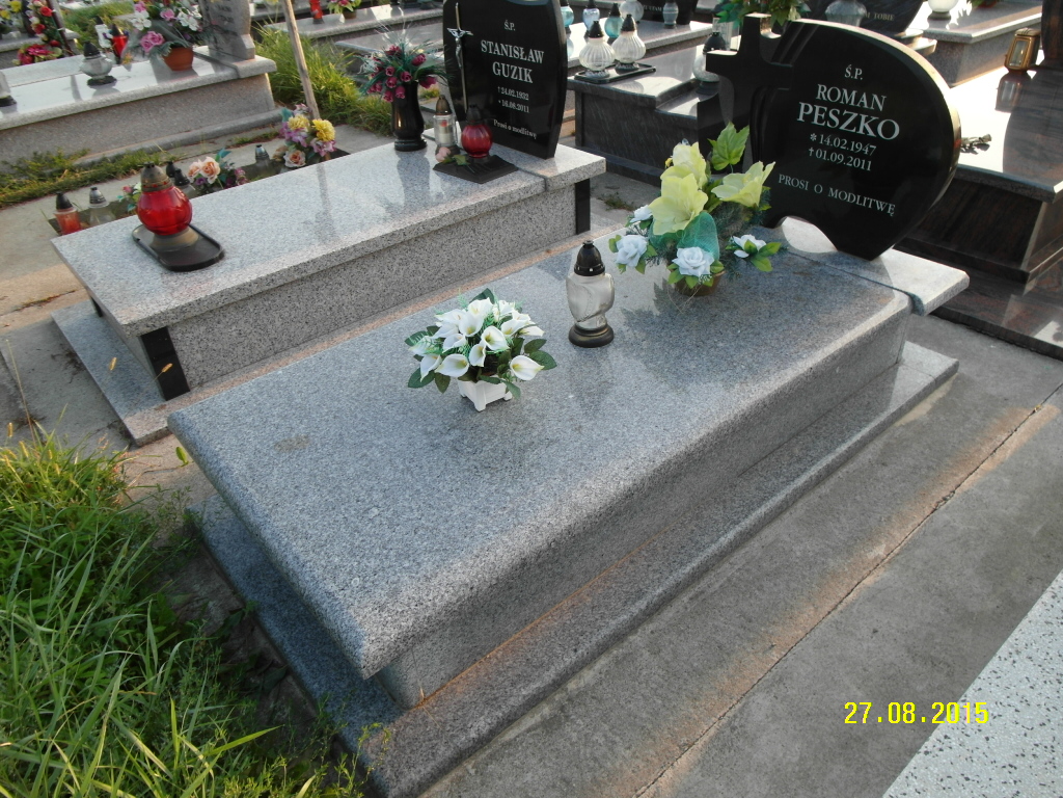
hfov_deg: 71.6
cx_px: 532
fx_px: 737
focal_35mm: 24
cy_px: 399
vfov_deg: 56.8
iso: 80
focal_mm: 5.2
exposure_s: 1/90
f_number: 3.4
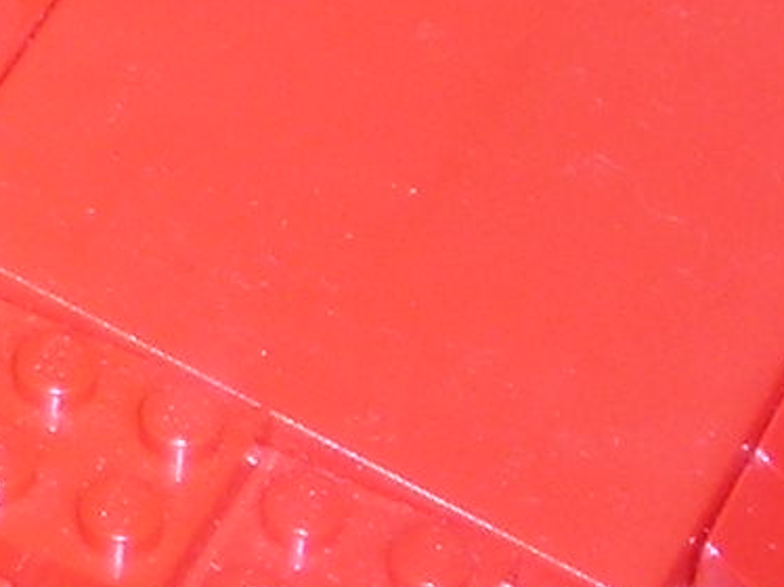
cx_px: -1000
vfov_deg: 4.5
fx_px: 7379
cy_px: -161
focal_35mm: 326
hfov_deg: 5.9
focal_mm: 7.8
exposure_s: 1/60.1
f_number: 3.4
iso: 50
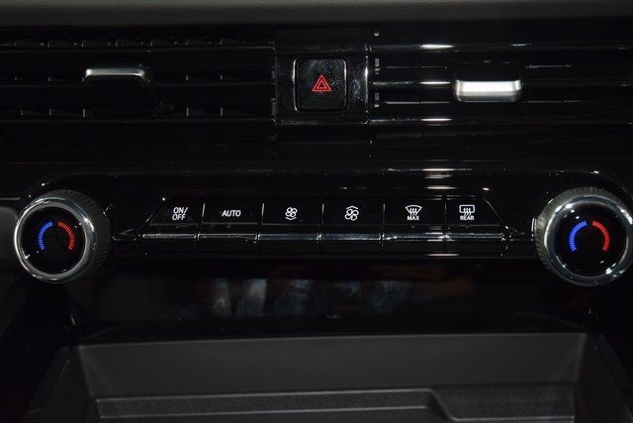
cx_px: 316
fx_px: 1055
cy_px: 212
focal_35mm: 60
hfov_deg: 33.4
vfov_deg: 22.6
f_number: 4.2
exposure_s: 1/15
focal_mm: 40
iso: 900
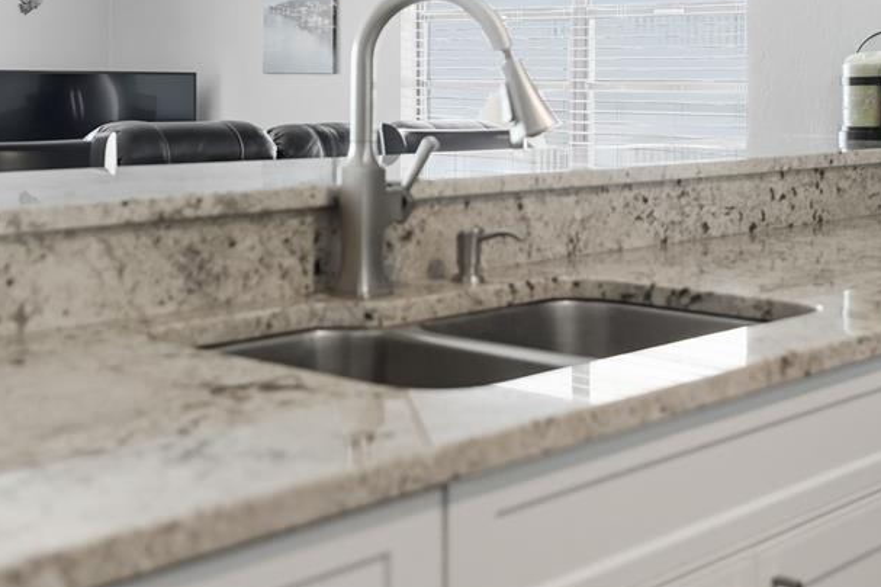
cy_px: 104
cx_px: 389
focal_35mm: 59
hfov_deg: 33.9
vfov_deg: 22.6
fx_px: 1443
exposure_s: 1/500
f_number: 3.5
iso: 2000
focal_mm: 35
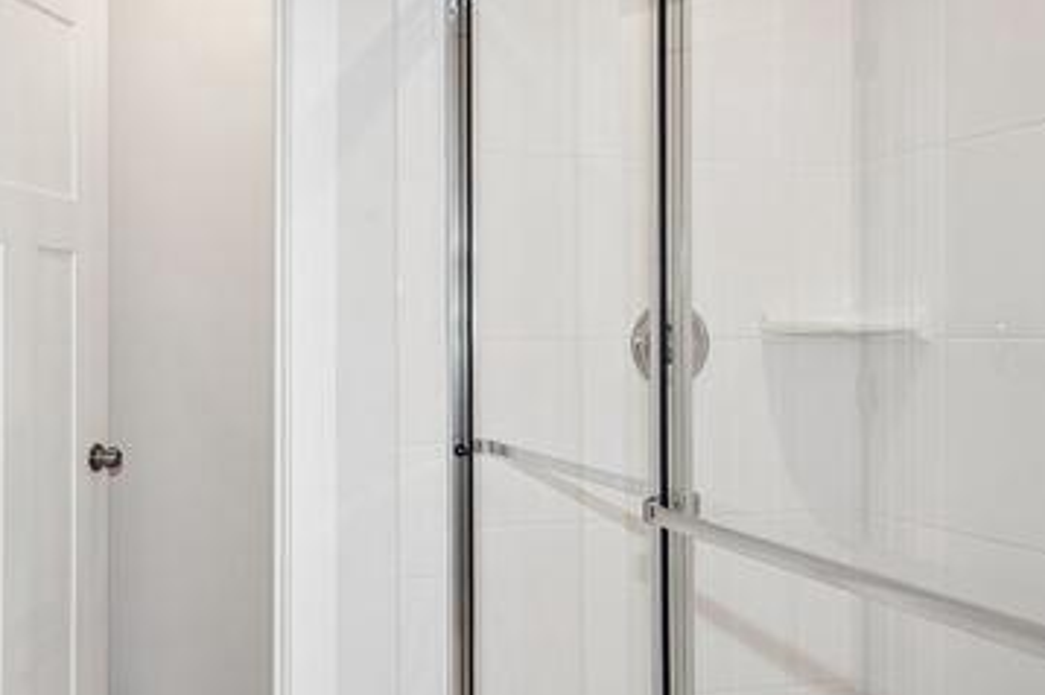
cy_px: 336
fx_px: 986
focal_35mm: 34
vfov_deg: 38.8
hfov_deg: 54.6
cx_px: 342
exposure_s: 1/10
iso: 200
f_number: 8
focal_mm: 19
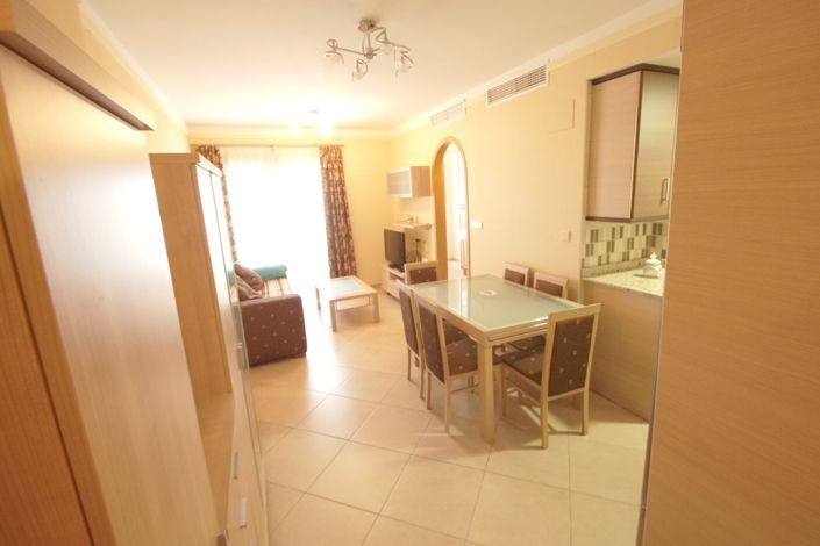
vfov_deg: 77.3
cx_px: 410
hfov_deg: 100.4
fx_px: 342
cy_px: 273
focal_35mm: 15
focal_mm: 10
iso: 3200
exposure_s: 1/6
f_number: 9
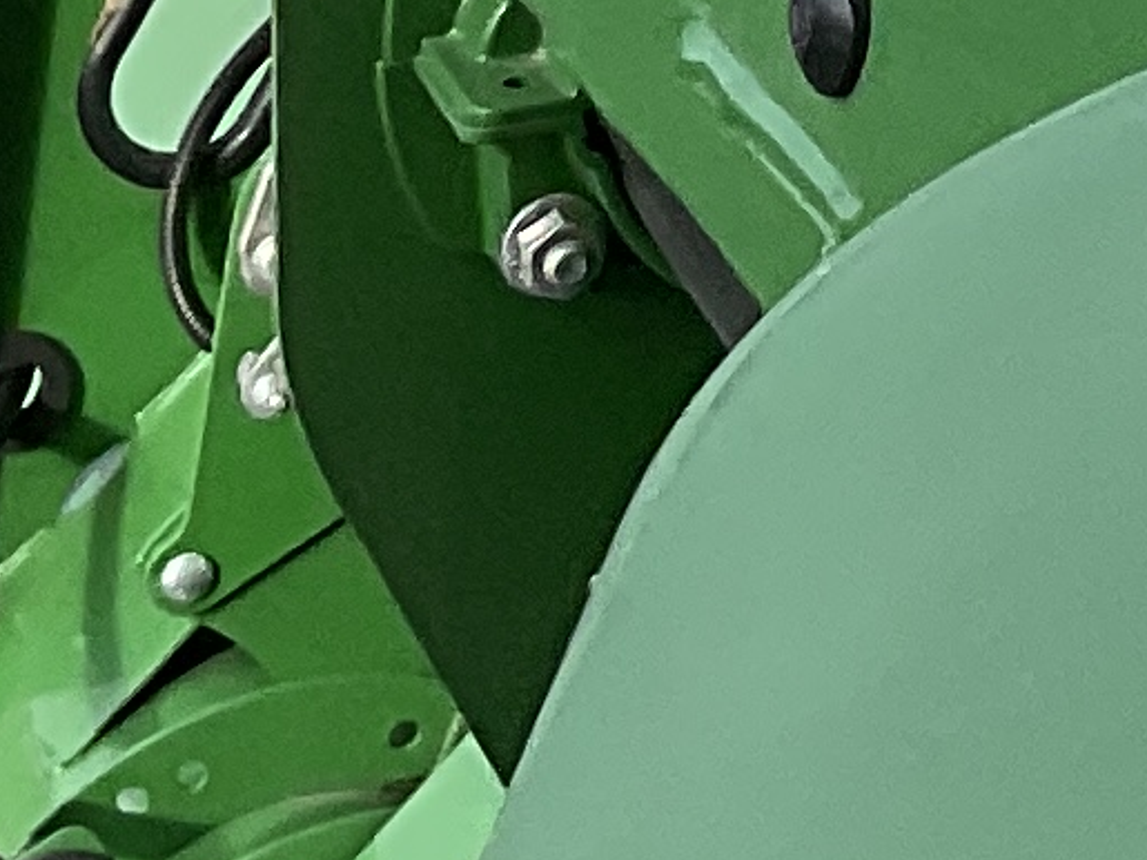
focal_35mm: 227
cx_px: 2229
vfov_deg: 6.1
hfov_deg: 8.3
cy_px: -1517
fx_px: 7520
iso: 16
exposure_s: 1/1076
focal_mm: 3
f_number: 1.8
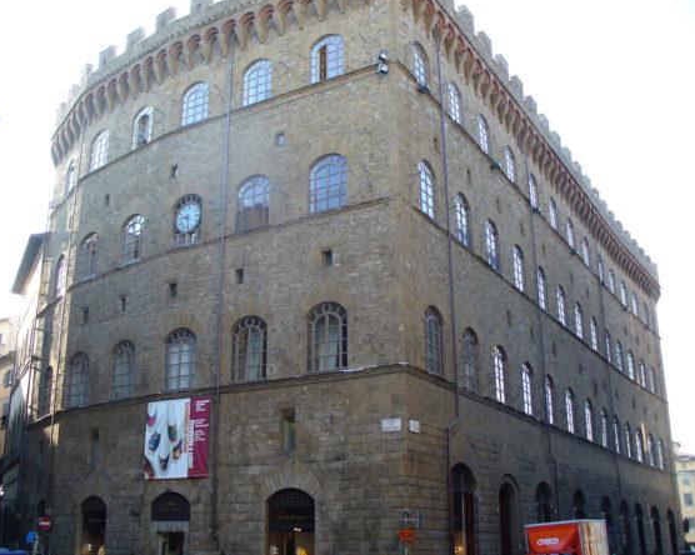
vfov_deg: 38.2
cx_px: 324
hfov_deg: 46.8
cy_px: 275
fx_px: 802
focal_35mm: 39
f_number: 2.8
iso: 80
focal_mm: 6.1
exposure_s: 1/160
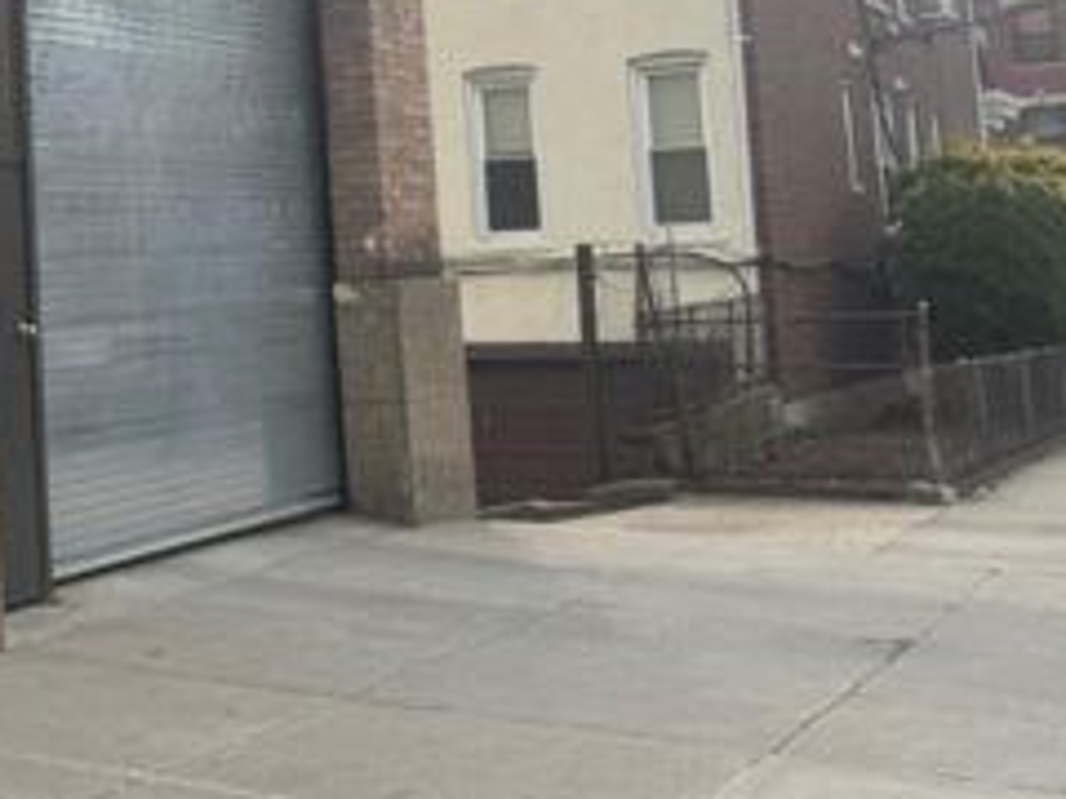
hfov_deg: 26.6
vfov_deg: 22.4
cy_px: 84
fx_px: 1971
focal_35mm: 64
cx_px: -235
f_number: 1.78
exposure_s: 1/2833
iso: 80
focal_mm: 6.76
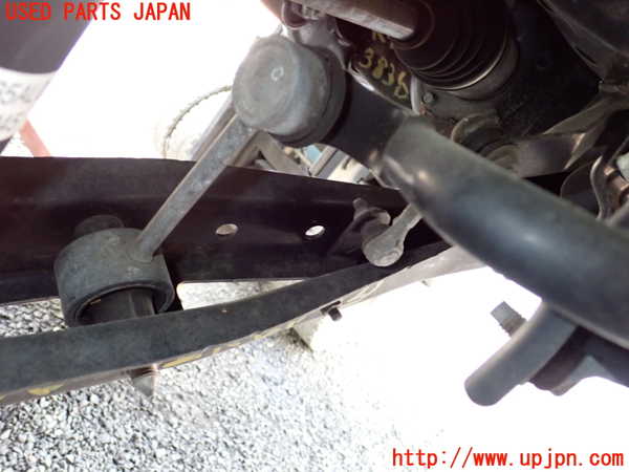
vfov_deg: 46.8
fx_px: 545
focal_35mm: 30
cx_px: 314
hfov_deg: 60.0
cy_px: 236
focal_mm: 5.4
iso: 800
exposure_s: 1/8
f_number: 9
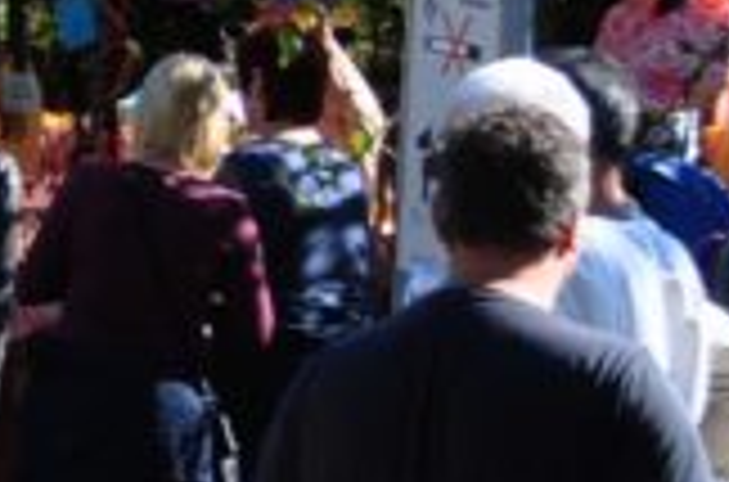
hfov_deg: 5.2
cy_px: 83
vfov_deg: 3.7
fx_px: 7450
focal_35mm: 369
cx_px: -1616
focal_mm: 34
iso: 200
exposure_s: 1/200
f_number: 6.3
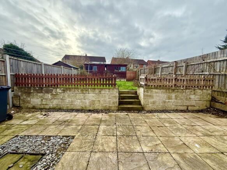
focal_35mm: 14
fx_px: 92
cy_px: 85
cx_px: 114
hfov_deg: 102.1
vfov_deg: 85.7
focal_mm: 2.22
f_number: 2.2
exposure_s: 1/158
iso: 64
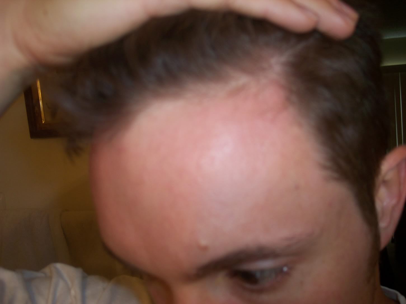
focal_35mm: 38
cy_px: 152
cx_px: 203
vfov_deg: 37.7
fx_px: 446
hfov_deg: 49.0
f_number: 2.8
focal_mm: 8
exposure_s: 1/30
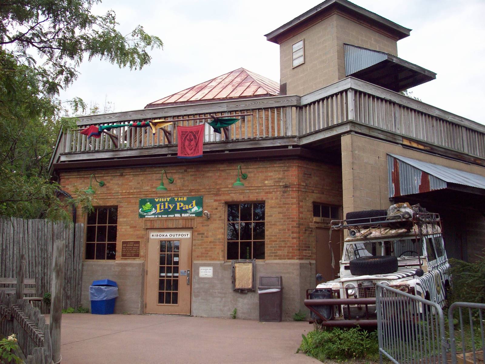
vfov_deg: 38.7
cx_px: 242
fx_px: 518
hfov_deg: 50.1
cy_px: 182
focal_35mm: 37
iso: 80
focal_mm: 6.2
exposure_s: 1/370
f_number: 2.8
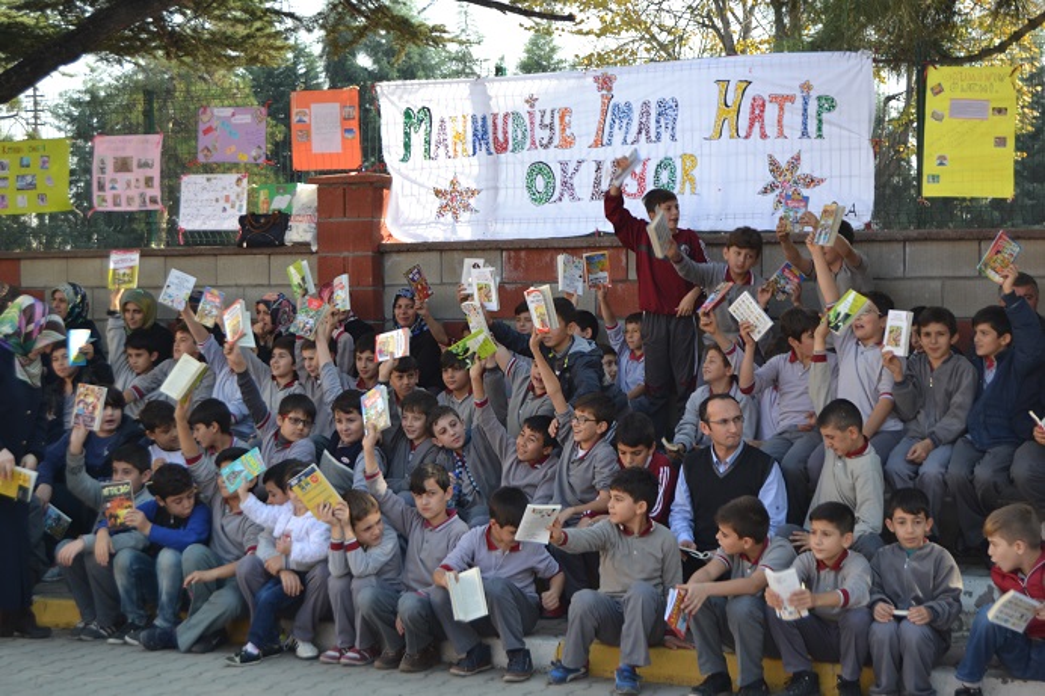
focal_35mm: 68
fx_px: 1959
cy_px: 348
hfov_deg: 29.9
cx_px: 522
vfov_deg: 20.2
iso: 125
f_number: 5.6
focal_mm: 45
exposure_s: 1/125
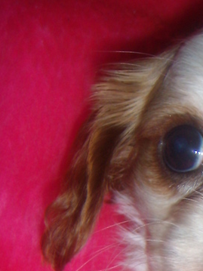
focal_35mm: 113
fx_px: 884
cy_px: 385
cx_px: 282
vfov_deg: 16.2
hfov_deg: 12.6
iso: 64
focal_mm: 6.4
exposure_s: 1/60.2
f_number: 3.5
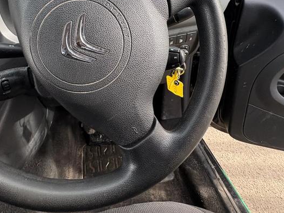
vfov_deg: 54.9
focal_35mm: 24
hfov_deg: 70.8
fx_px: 197
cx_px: 112
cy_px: 62
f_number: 2.2
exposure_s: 1/141
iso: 80
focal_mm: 2.22
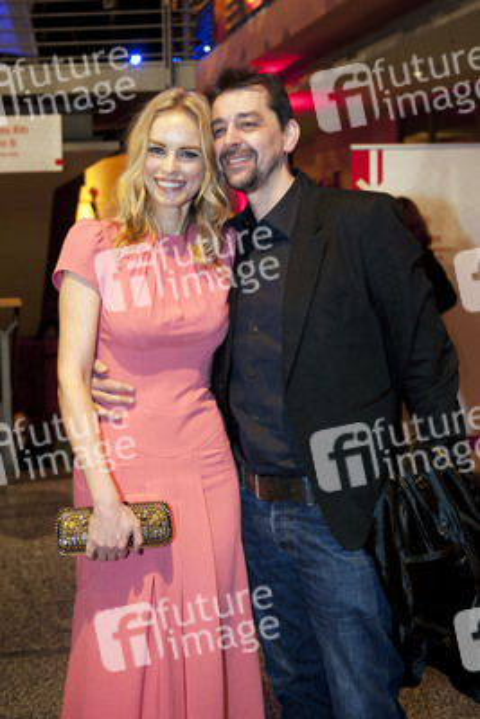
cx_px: 240
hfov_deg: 35.1
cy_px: 360
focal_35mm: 38
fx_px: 759
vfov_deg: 50.7
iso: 1600
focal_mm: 38
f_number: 3.2
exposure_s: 1/60
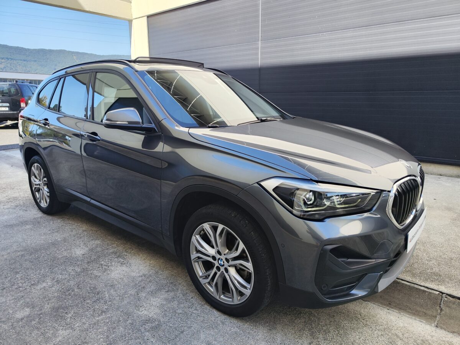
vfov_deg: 58.9
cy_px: 172
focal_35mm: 23
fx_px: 306
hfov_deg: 73.9
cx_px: 230
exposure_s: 1/405
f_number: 1.69
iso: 50
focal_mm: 7.01
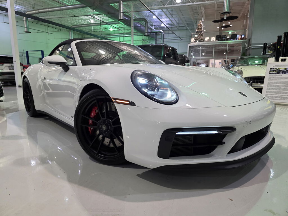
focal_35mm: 23
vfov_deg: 58.9
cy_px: 108
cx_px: 144
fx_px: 191
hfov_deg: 73.9
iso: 500
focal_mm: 6.3
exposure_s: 1/120
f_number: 1.7
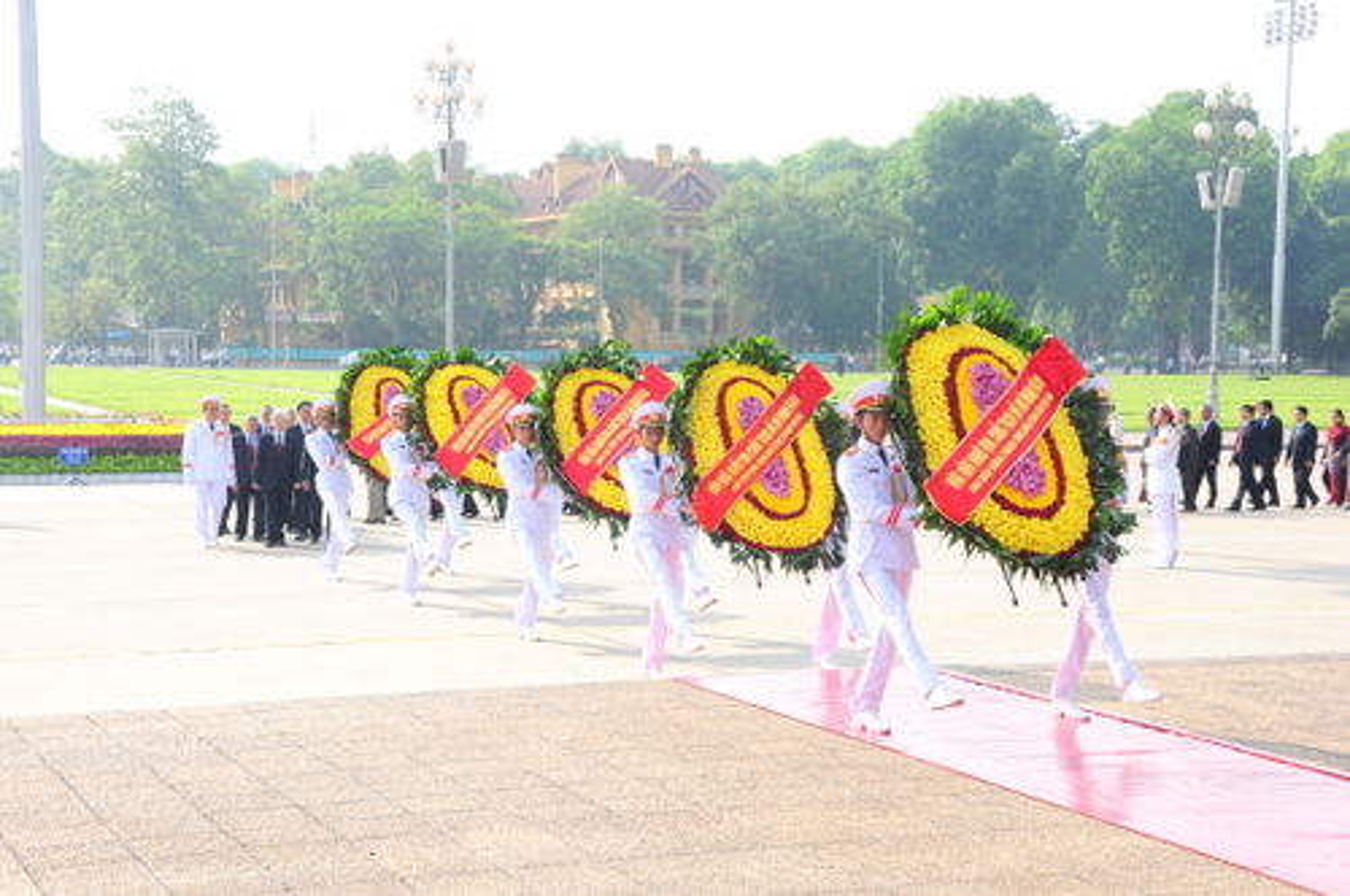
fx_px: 2359
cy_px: 448
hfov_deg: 31.9
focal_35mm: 63
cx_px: 675
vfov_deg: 21.5
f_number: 11
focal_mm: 42
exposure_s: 1/125
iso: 250
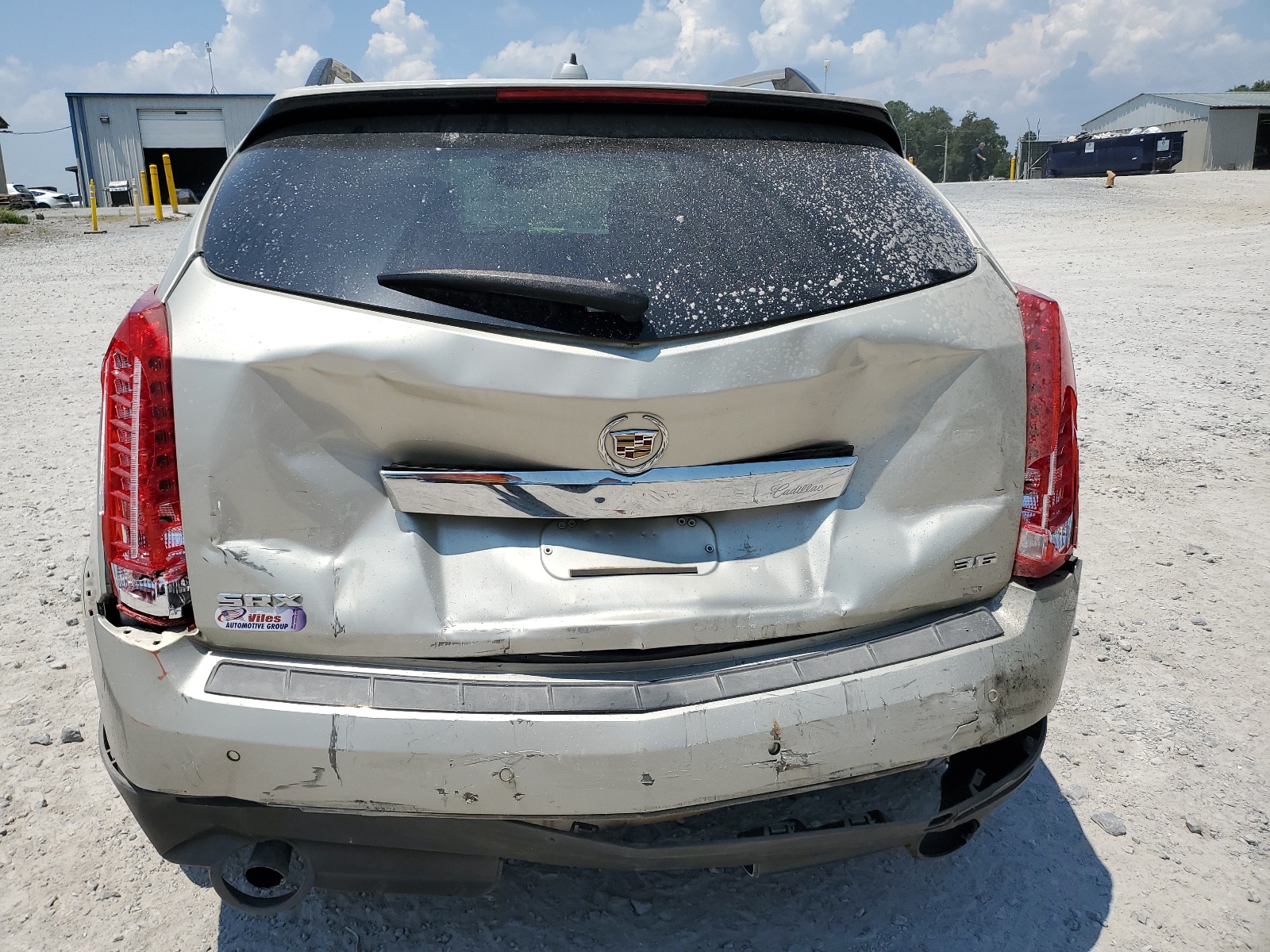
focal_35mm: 26
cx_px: 635
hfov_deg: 67.3
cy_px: 476
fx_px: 954
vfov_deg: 53.1
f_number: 1.5
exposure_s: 1/5000
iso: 50
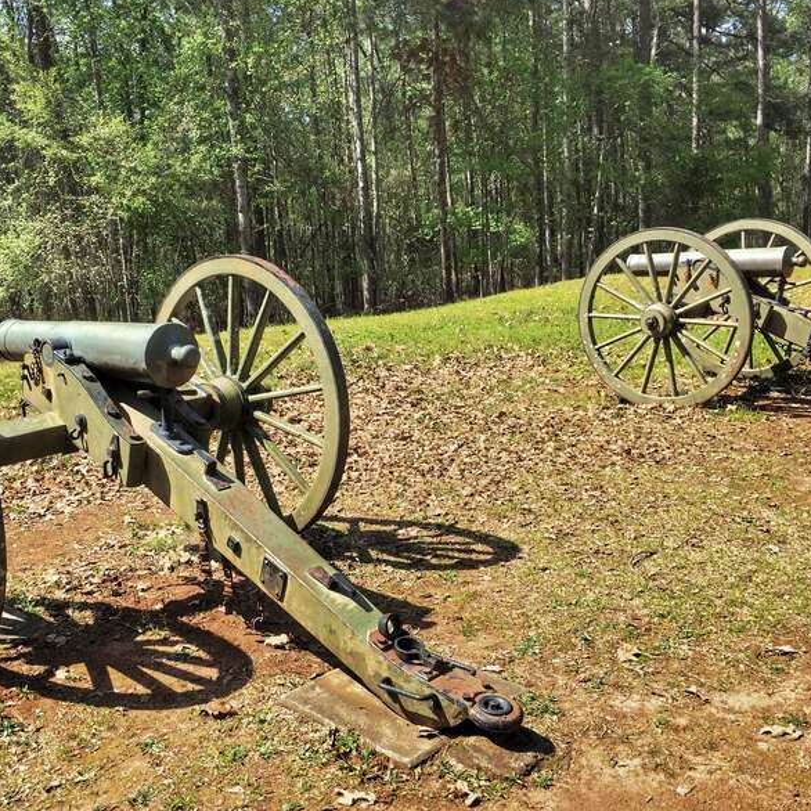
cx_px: 331
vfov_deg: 47.2
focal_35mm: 35
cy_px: 408
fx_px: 928
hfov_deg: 47.0
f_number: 2.2
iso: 32
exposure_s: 1/1080
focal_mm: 4.15
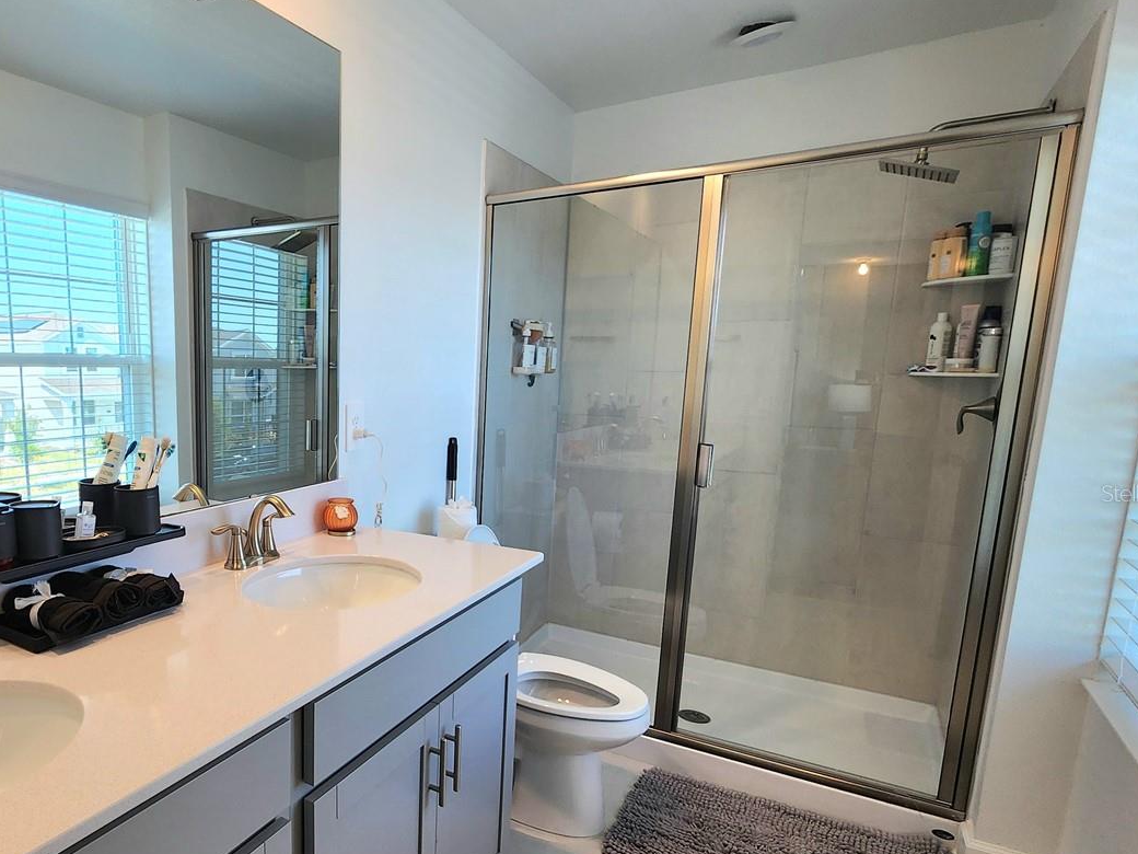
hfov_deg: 77.5
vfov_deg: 65.6
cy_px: 493
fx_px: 657
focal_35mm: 20
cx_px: 329
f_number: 2.2
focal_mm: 2.2
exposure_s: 1/120
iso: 80
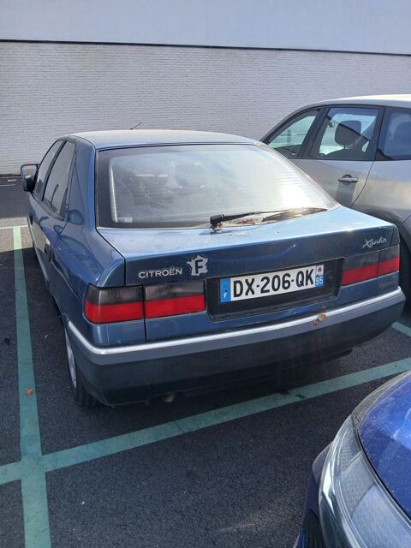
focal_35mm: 26
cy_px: 274
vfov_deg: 67.3
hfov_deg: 53.1
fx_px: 412
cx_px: 206
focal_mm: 3.98
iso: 20
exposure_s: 1/235
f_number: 1.8
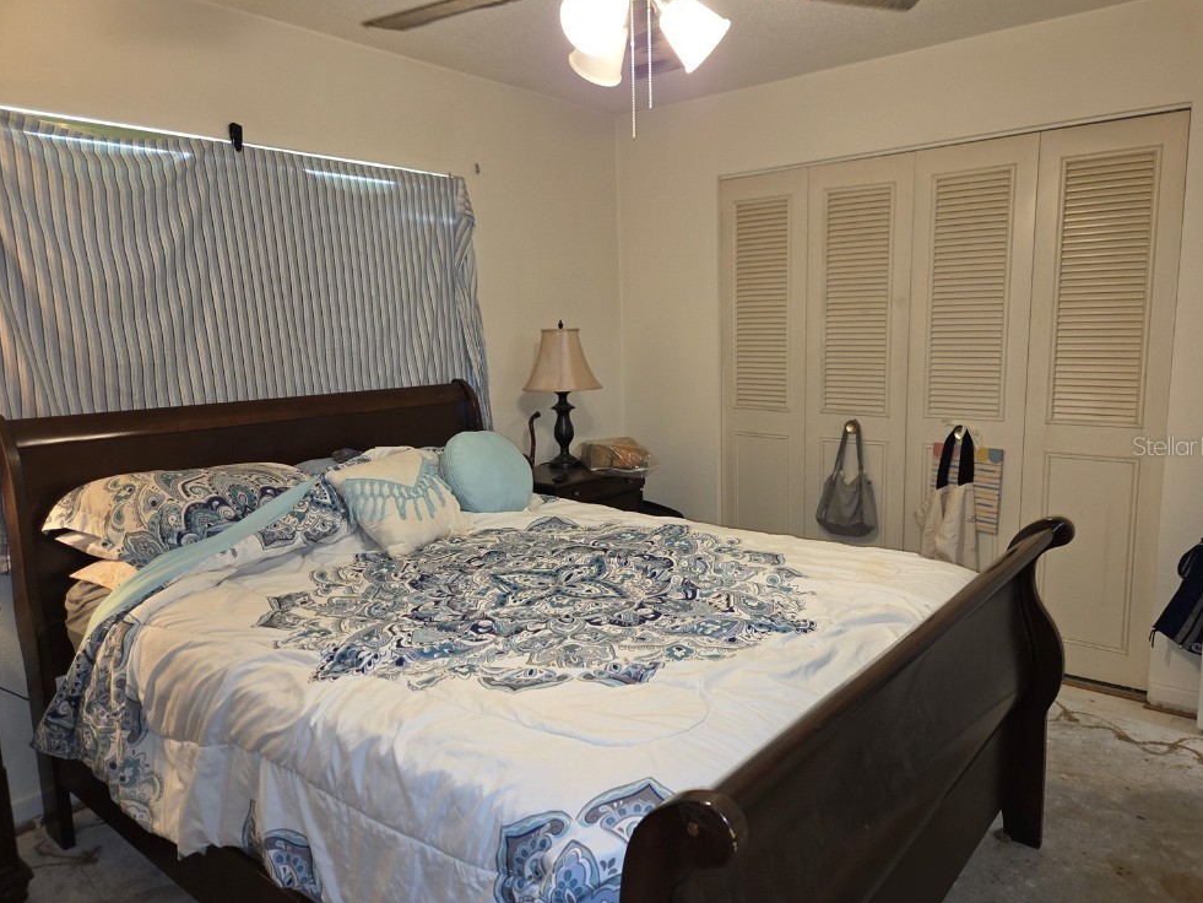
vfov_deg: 56.8
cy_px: 445
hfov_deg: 71.6
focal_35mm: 24
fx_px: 834
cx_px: 621
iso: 125
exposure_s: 1/24
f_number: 1.8
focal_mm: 5.4
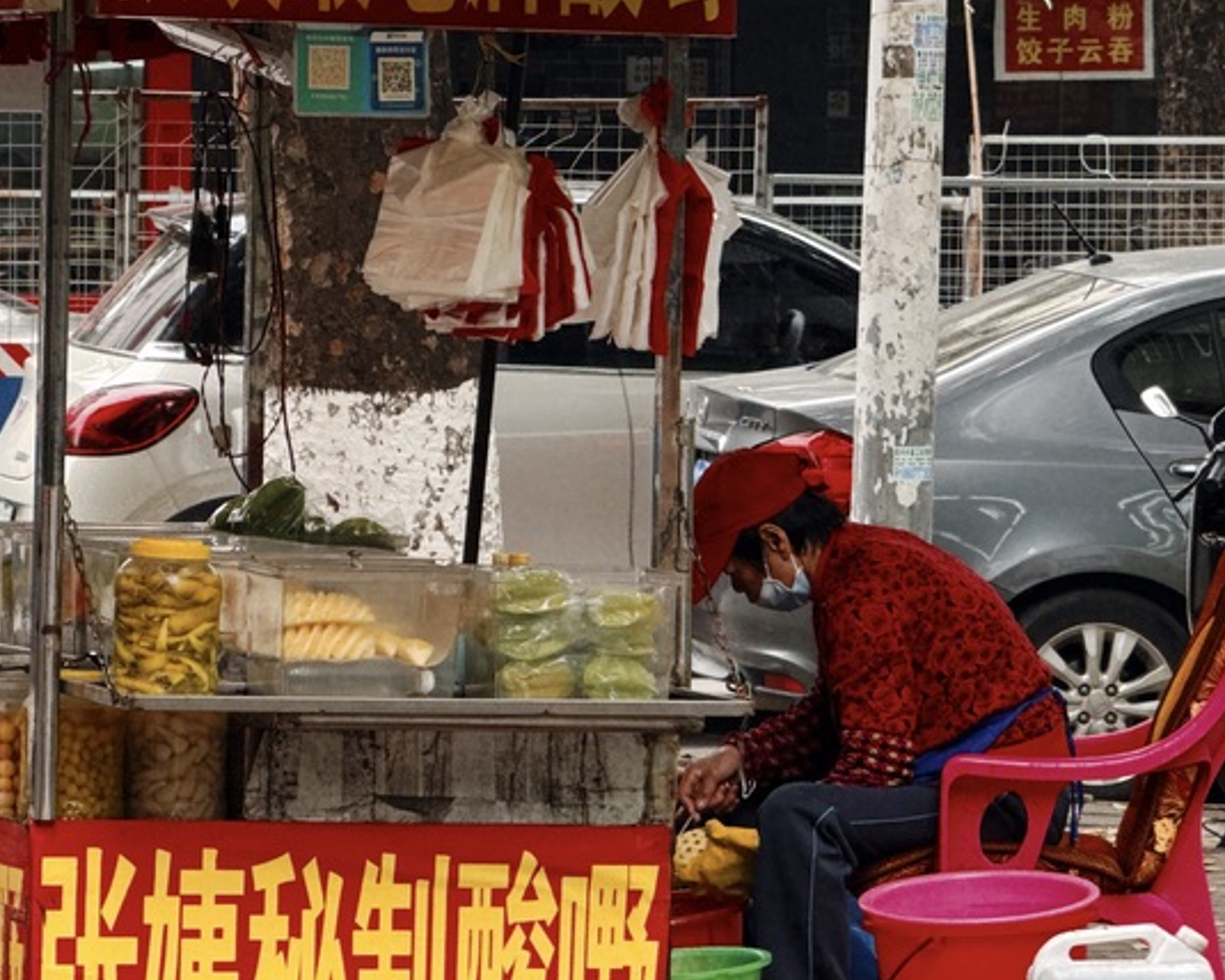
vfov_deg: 6.9
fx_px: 8121
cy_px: 378
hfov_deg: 8.6
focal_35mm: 224
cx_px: 325
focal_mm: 15.66
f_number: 2.8
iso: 50
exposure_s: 1/121
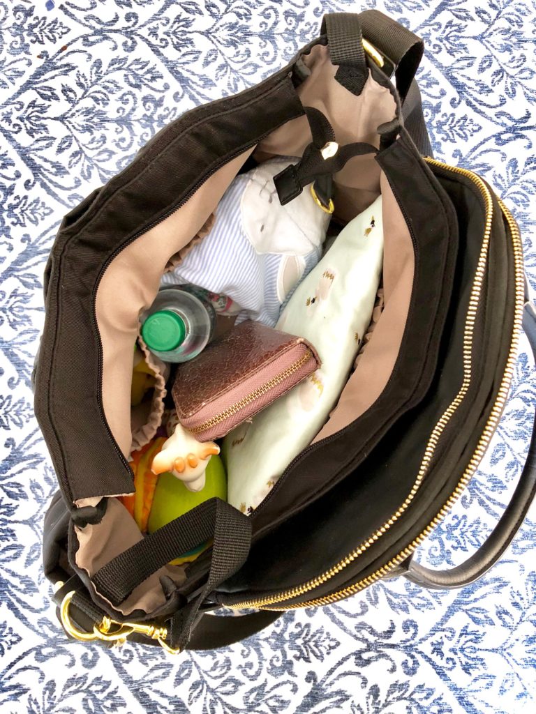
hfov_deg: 49.7
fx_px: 578
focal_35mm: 28
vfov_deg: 63.4
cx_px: 268
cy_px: 357
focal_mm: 4
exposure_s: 1/15
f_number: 1.8
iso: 80
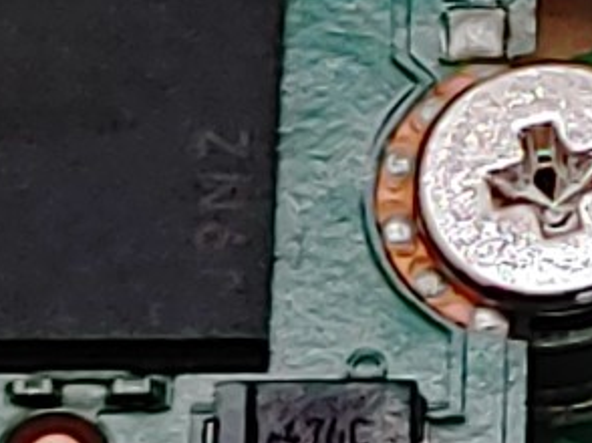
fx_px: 6955
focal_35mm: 407
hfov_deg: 4.8
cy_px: 147
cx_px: 1261
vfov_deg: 3.6
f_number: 1.8
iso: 50
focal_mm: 4.36
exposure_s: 1/110
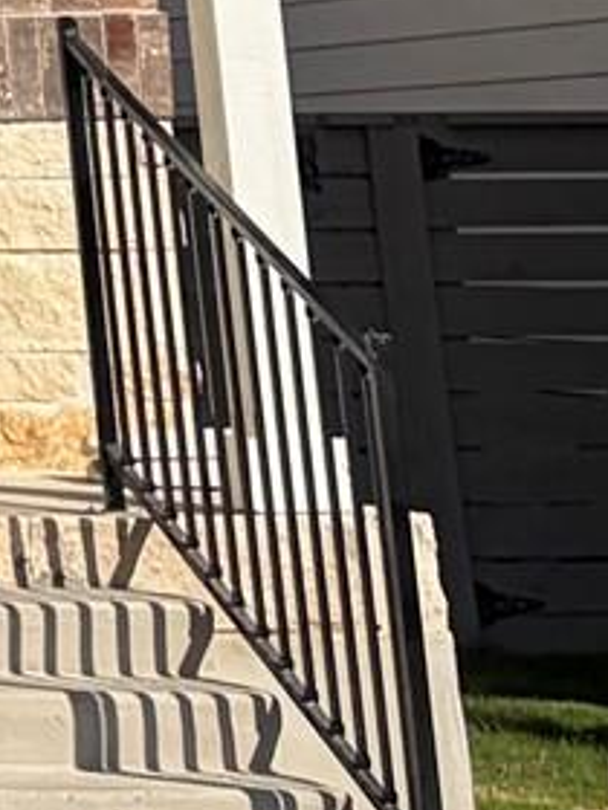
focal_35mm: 190
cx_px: -1836
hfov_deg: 6.4
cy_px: -671
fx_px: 4450
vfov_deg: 9.8
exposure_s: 1/7813
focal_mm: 5.96
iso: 50
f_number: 1.6
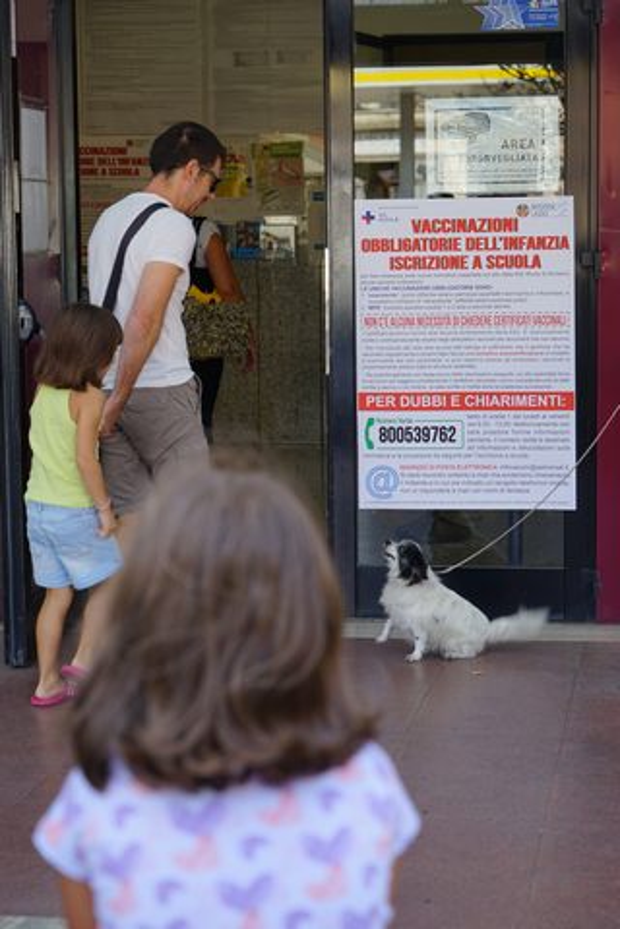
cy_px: 464
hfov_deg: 16.5
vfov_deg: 24.5
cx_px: 310
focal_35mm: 83
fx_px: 2144
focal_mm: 83
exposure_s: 1/60
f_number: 6.3
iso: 100
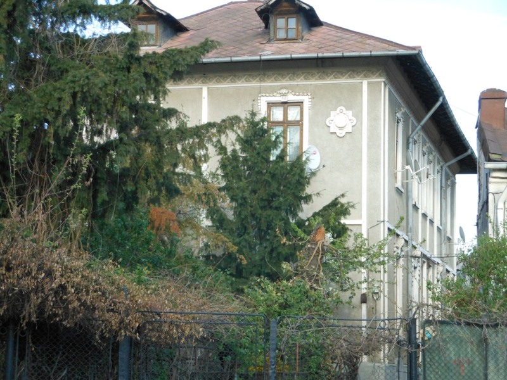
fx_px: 1435
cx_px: 254
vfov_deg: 15.1
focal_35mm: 98
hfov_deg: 20.0
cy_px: 190
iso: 400
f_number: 4.7
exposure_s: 1/400
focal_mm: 17.5
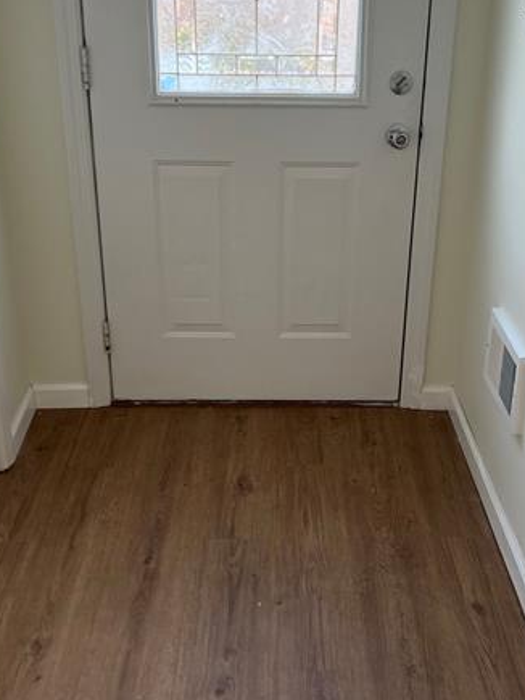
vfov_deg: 41.2
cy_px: 329
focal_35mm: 46
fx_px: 929
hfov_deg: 31.5
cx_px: 287
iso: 80
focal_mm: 5.7
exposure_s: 1/121
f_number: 1.5
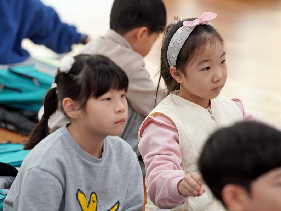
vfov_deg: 6.8
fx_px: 1769
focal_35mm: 218
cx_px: 153
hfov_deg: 9.1
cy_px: 106
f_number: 4
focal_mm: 200
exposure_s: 1/250
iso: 2500
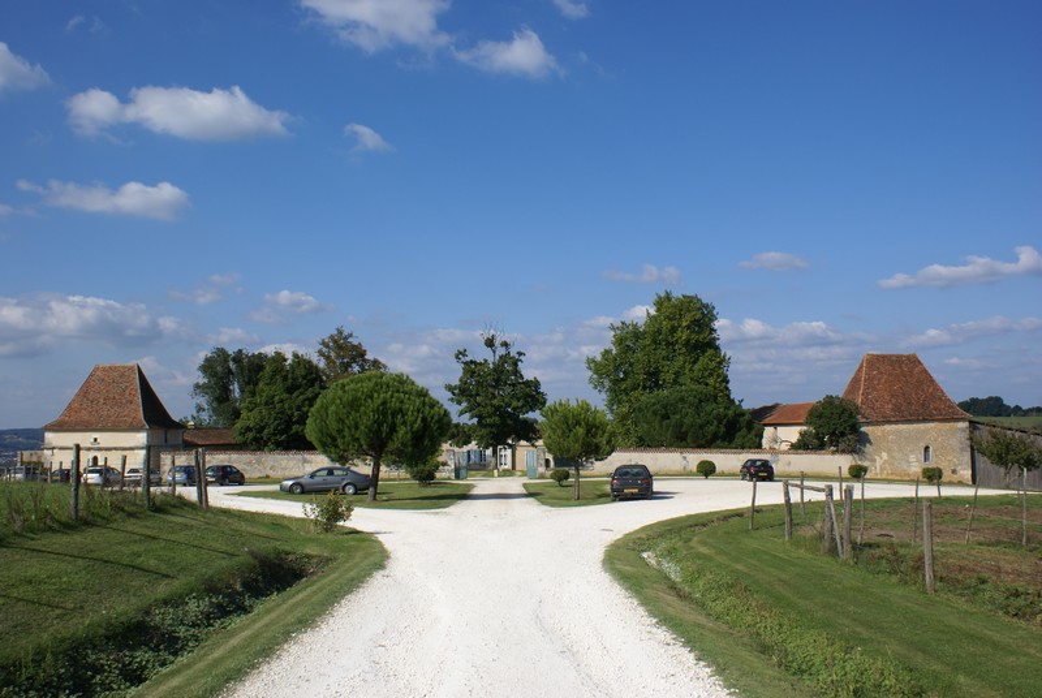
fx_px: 870
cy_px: 349
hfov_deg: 61.9
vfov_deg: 43.7
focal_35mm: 30
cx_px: 521
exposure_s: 1/250
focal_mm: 20
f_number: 10
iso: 100
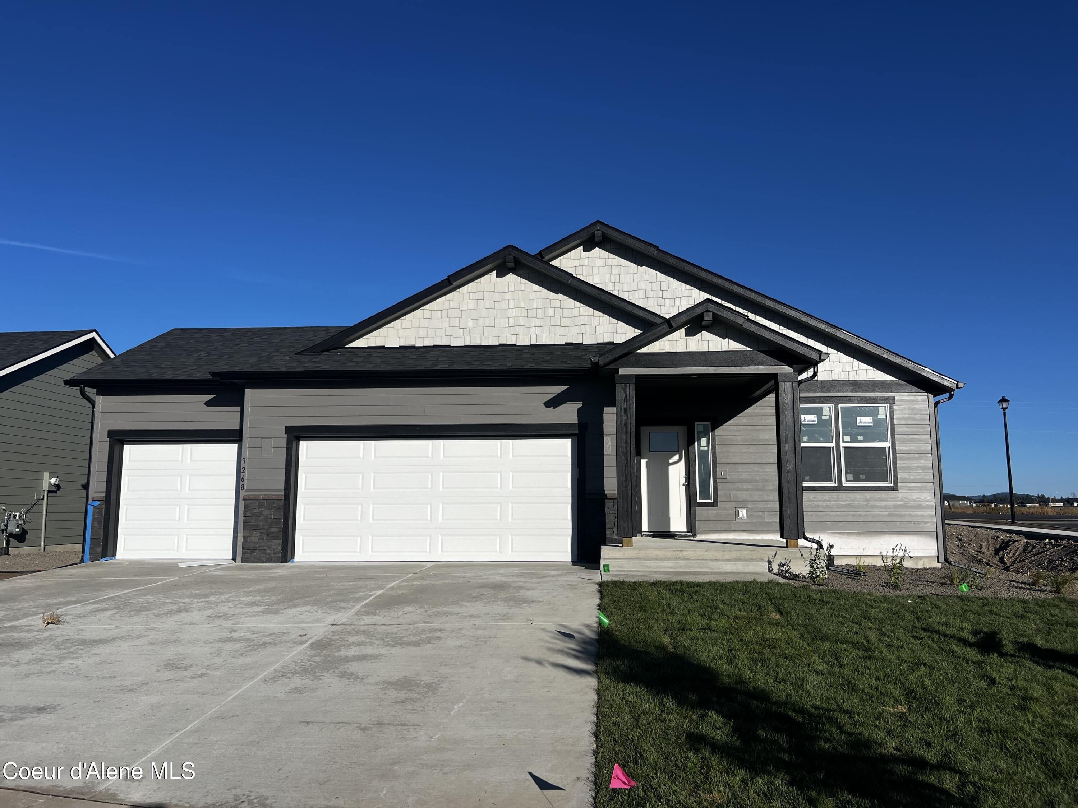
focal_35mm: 26
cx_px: 539
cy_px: 404
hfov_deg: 67.3
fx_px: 810
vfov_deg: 53.1
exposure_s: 1/6993
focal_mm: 5.7
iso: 50
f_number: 1.5
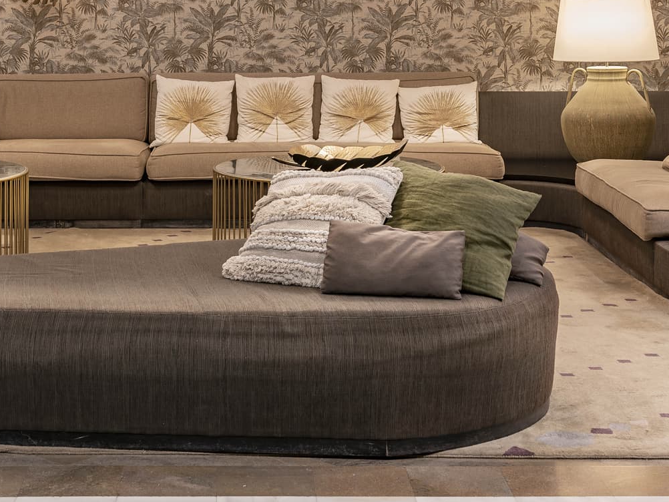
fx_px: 1372
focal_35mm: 71
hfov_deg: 27.3
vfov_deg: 20.4
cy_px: 68
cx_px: 230
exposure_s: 1/2.5
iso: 100
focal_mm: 37
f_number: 9
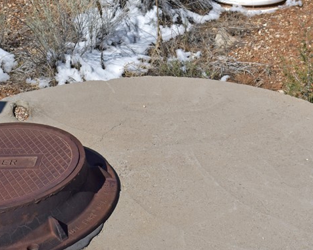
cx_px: 204
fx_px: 723
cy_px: 76
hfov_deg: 24.3
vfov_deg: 19.6
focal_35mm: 78
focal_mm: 24
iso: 100
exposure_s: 1/2000
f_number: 4
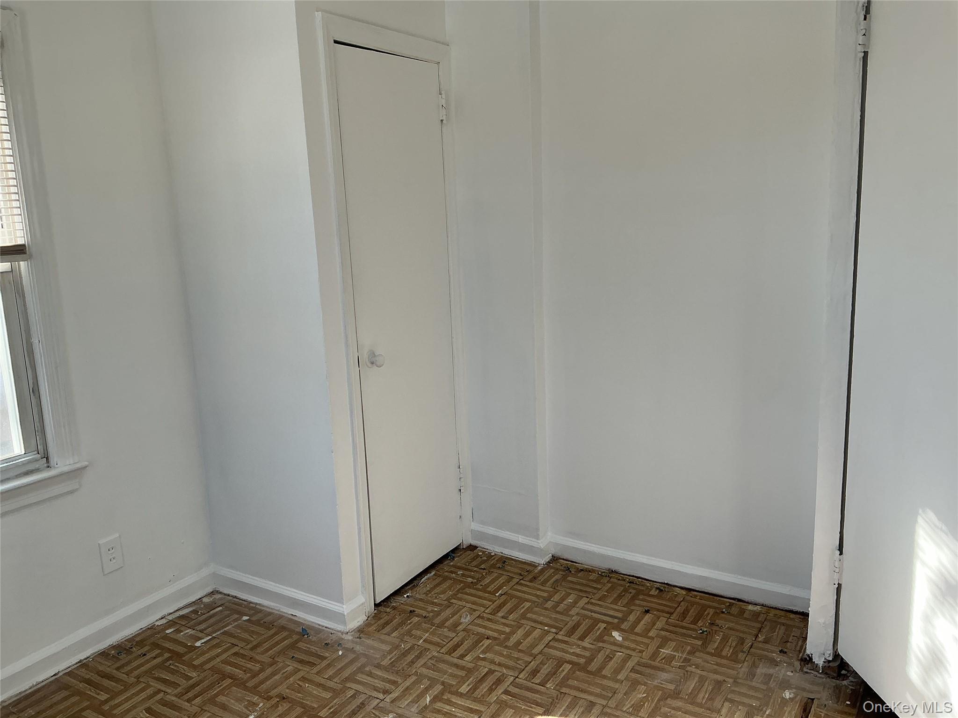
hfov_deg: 61.7
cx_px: 479
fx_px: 803
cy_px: 359
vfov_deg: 48.2
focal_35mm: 29
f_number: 1.8
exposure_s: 1/206
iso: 20
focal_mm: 3
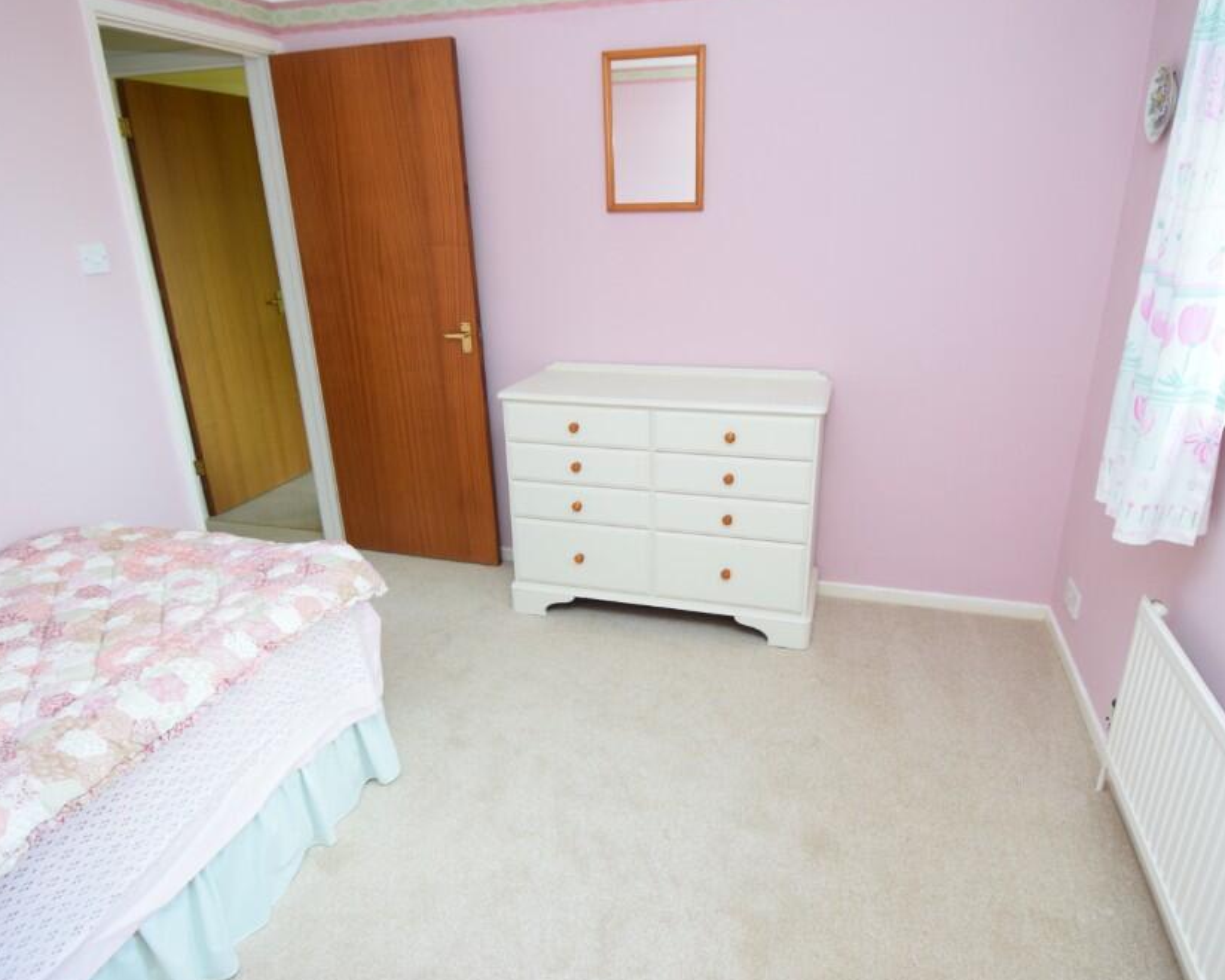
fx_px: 761
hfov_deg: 77.6
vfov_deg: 65.5
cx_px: 611
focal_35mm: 21
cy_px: 500
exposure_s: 1/60
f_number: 4
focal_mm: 12
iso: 640
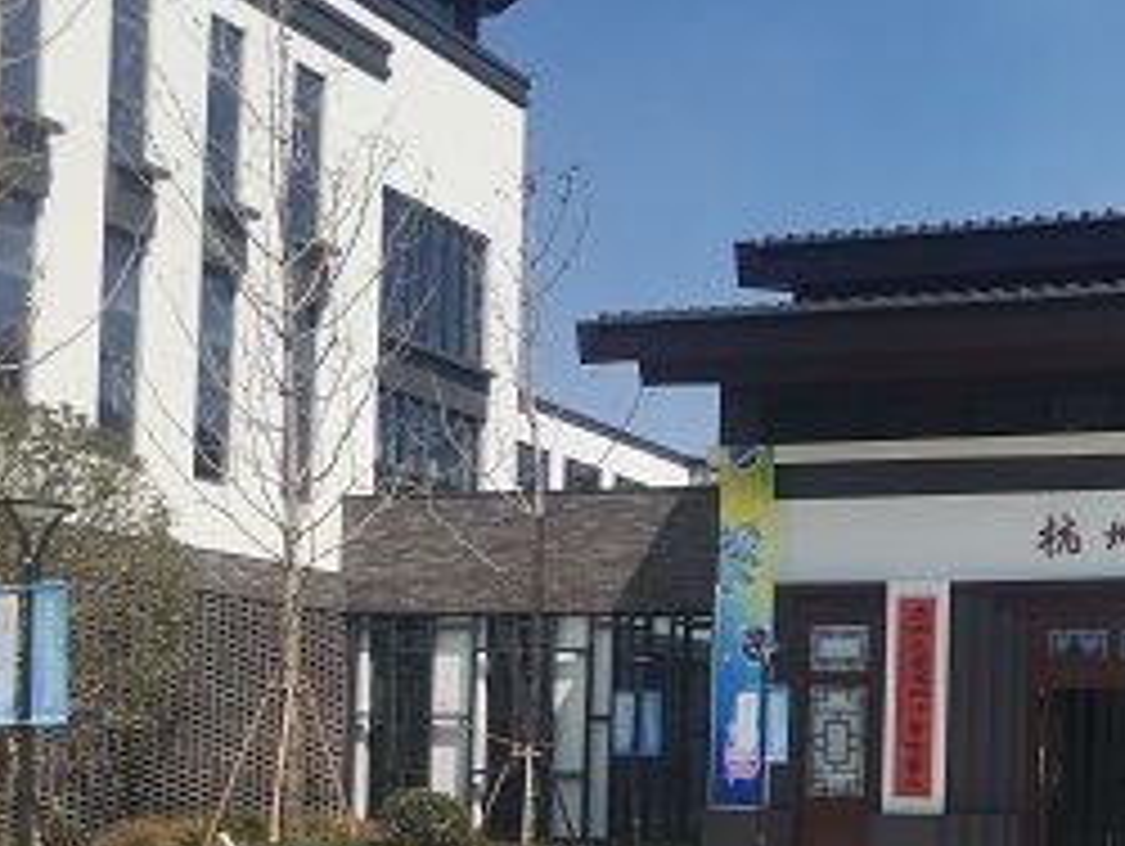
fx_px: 1692
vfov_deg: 27.1
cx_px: 1112
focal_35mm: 52
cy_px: 758
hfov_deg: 33.8
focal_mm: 5.5
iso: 50
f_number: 1.8
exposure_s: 1/2283
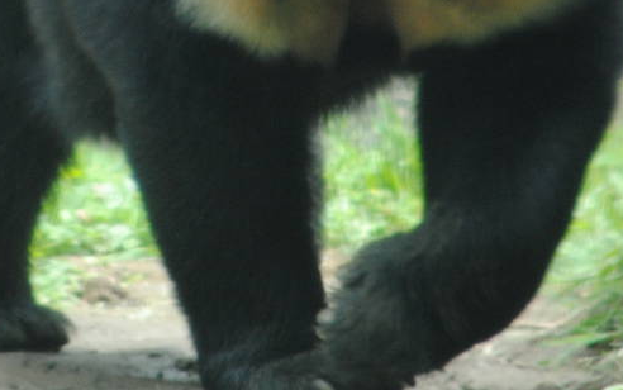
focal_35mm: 1393
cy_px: -65
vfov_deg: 0.9
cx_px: 168
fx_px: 23662
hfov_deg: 1.5
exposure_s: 1/200
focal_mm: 280
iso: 400
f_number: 5.6
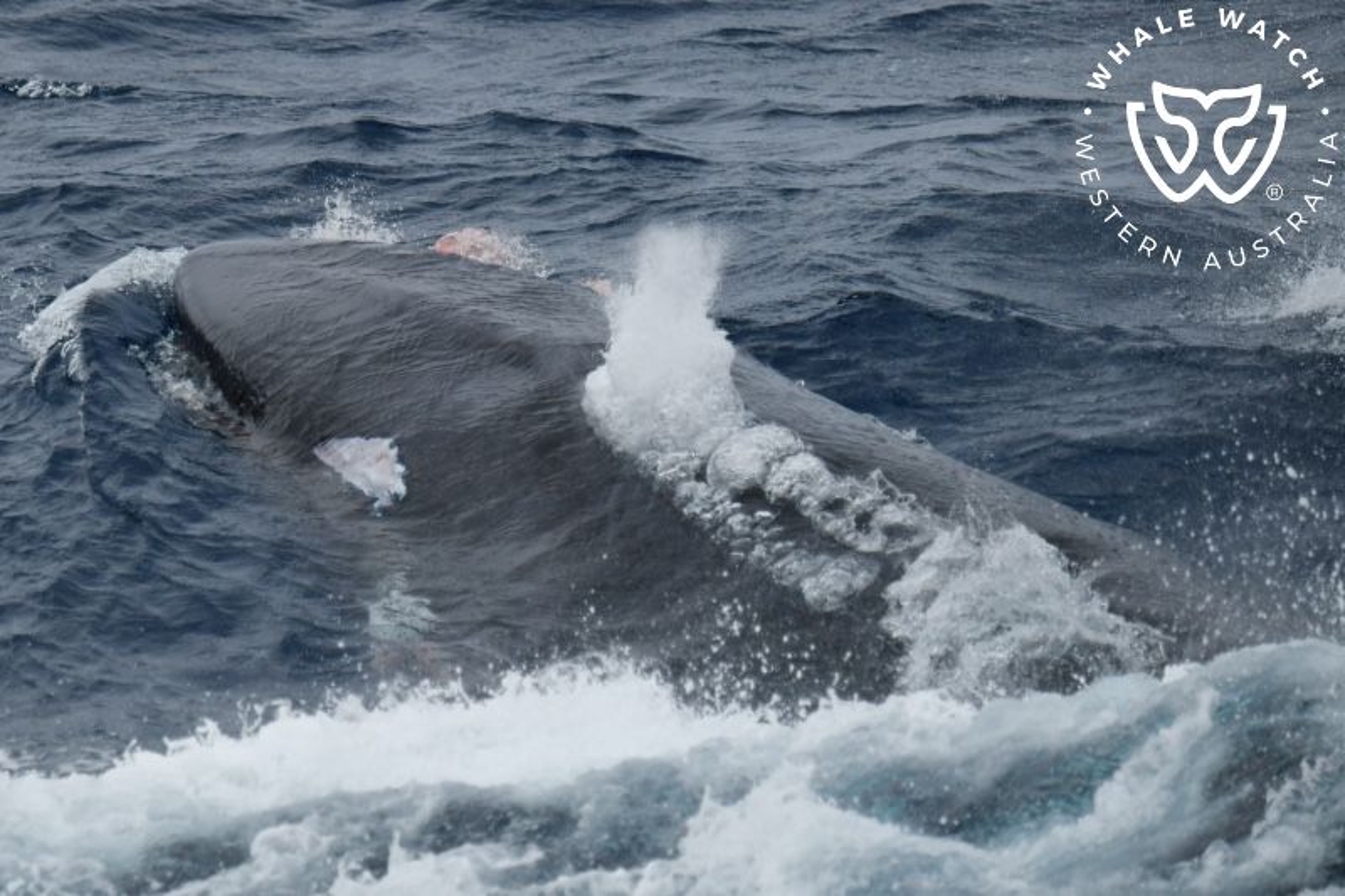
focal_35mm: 380
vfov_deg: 3.6
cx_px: 672
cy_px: 448
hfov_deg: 5.4
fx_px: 14193
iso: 720
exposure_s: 1/8000
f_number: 6
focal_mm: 380
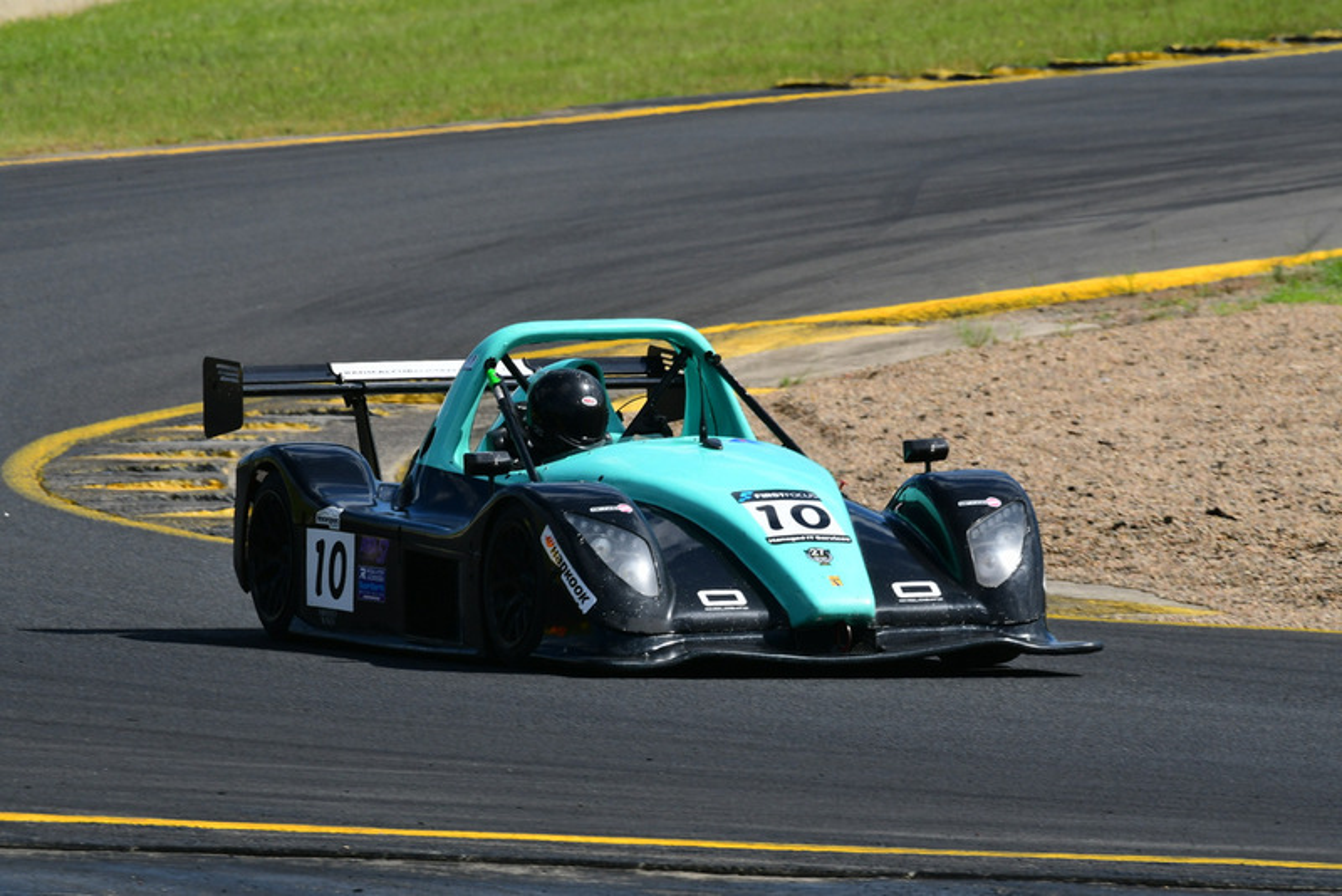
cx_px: 671
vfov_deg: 2.4
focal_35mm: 585
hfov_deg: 3.5
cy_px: 448
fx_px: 21814
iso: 320
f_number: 11
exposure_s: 1/640
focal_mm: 390
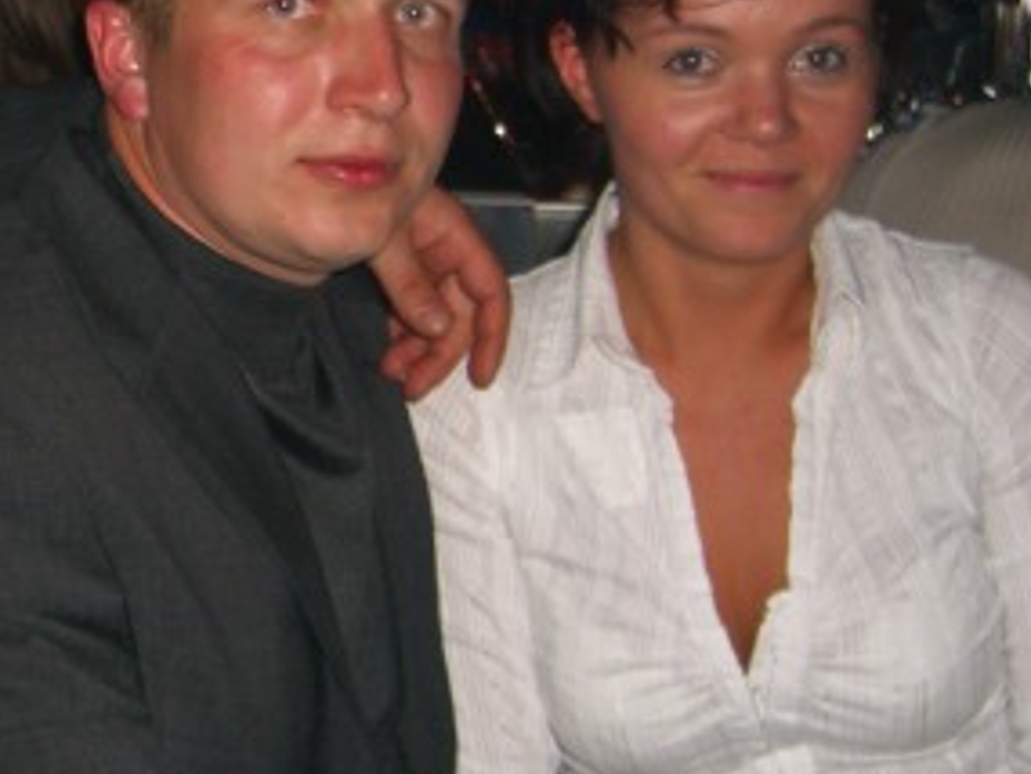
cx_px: 98
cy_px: 340
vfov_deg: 18.4
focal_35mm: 80
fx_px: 2384
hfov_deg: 23.7
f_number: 2.8
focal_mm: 7.9
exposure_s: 1/60
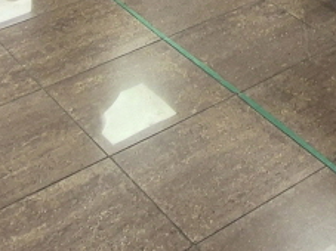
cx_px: 343
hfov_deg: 21.9
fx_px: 834
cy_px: -393
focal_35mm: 86
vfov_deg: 12.4
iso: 160
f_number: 2.2
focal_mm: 2.2
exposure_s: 1/52
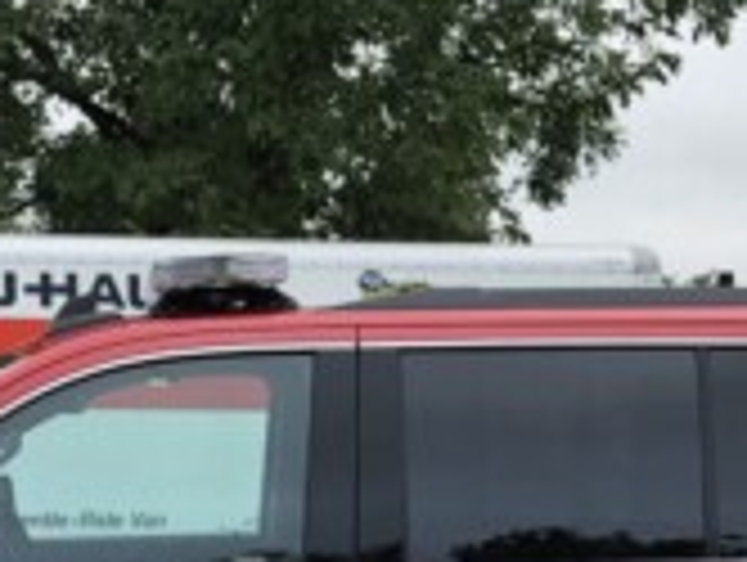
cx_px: 358
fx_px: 2788
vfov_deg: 11.1
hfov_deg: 15.3
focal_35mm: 129
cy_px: 839
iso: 32
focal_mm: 4
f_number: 1.8
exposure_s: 1/120
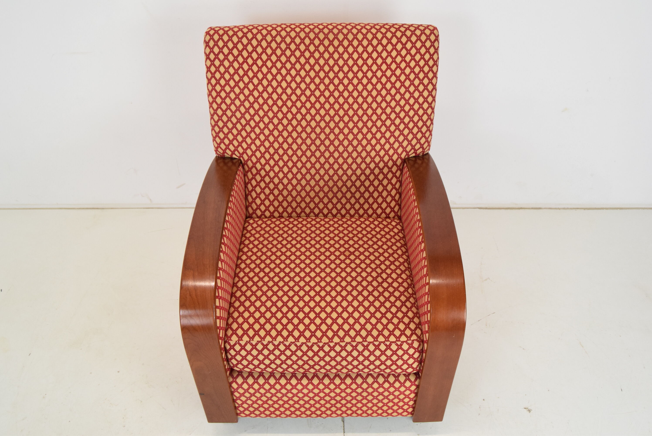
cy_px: 218
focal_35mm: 33
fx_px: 598
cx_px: 326
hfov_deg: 57.2
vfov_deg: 40.0
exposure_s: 1/200
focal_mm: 22
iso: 1600
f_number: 7.1
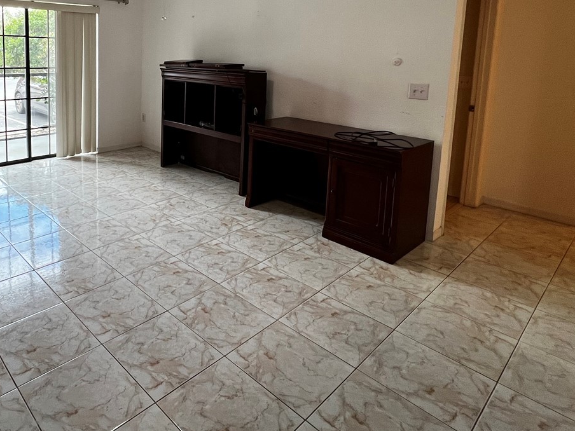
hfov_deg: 69.8
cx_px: 155
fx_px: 382
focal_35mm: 23
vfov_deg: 55.4
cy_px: 96
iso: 160
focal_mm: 1.57
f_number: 1.8
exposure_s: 1/120
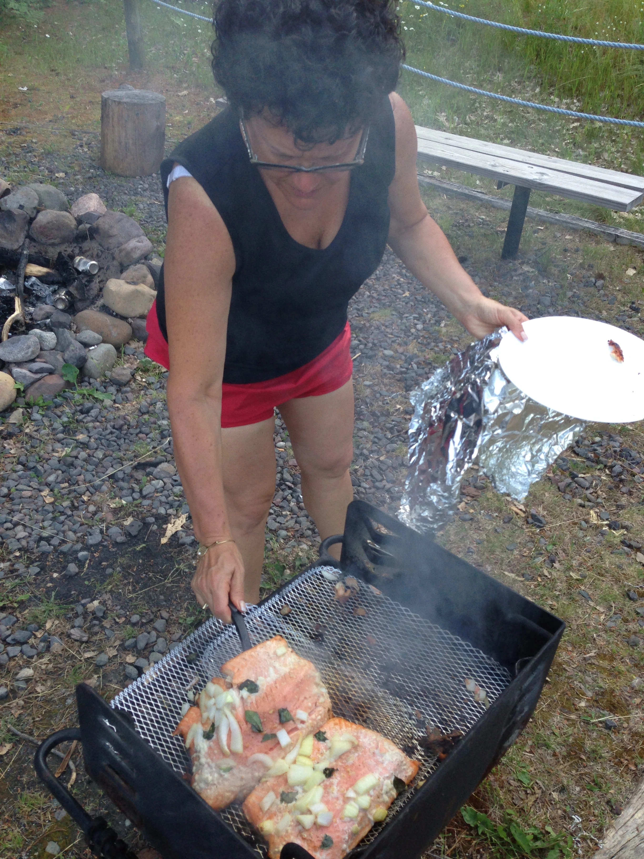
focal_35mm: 33
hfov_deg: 42.9
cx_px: 322
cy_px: 430
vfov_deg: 55.4
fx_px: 819
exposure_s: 1/120
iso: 100
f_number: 2.4
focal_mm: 4.13
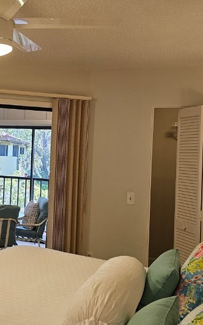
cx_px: 17
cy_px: 152
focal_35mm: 47
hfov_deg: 26.4
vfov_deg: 42.6
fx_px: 416
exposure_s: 1/120
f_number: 1.7
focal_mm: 6.3
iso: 125
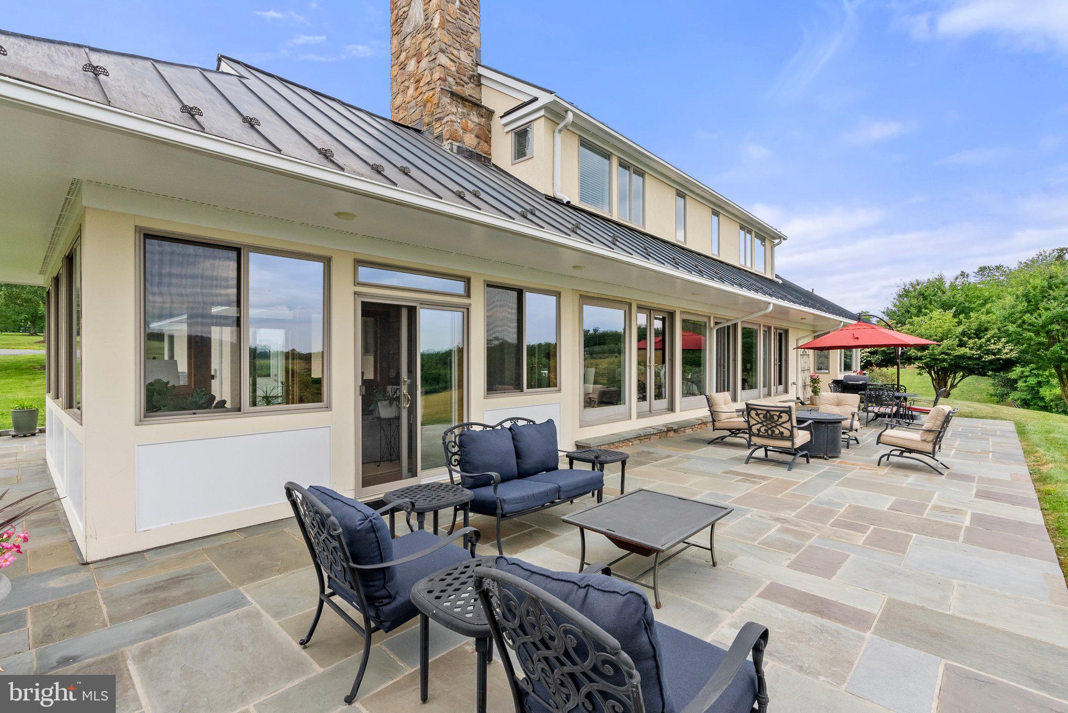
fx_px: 475
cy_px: 356
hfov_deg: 96.7
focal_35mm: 16
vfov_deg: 73.8
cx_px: 534
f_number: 11
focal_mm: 16
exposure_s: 1/250
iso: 640
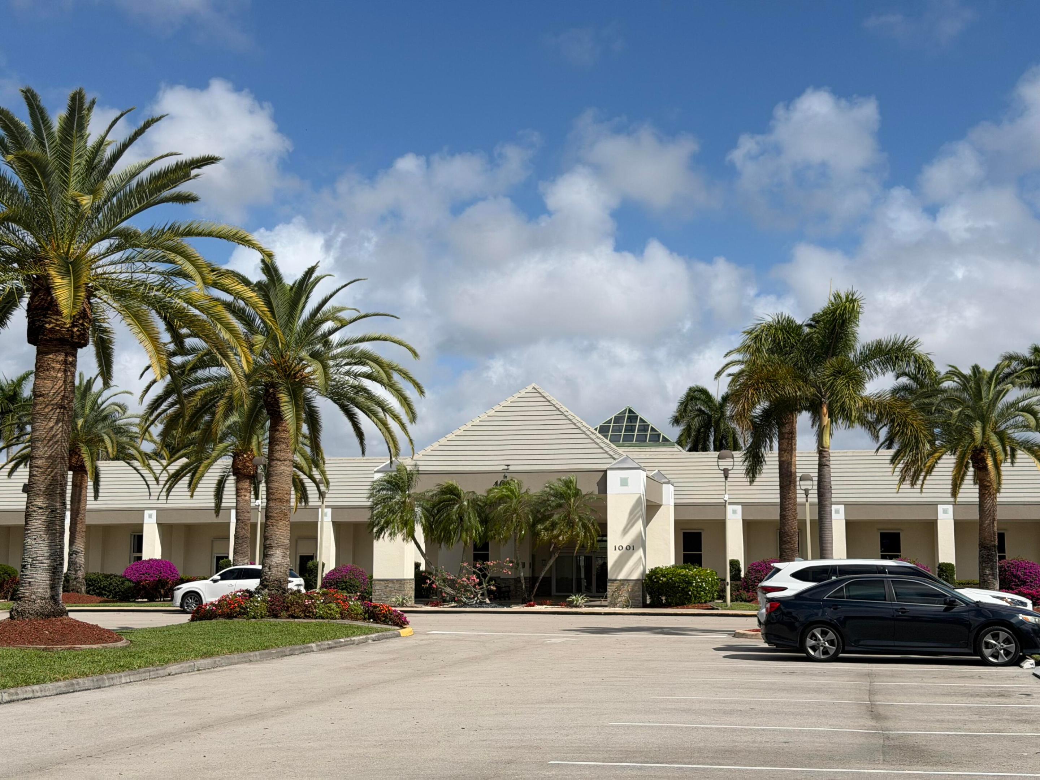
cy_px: 390
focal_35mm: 48
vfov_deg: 30.3
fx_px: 1442
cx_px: 520
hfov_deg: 39.7
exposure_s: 1/9901
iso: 80
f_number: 1.78
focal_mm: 6.76
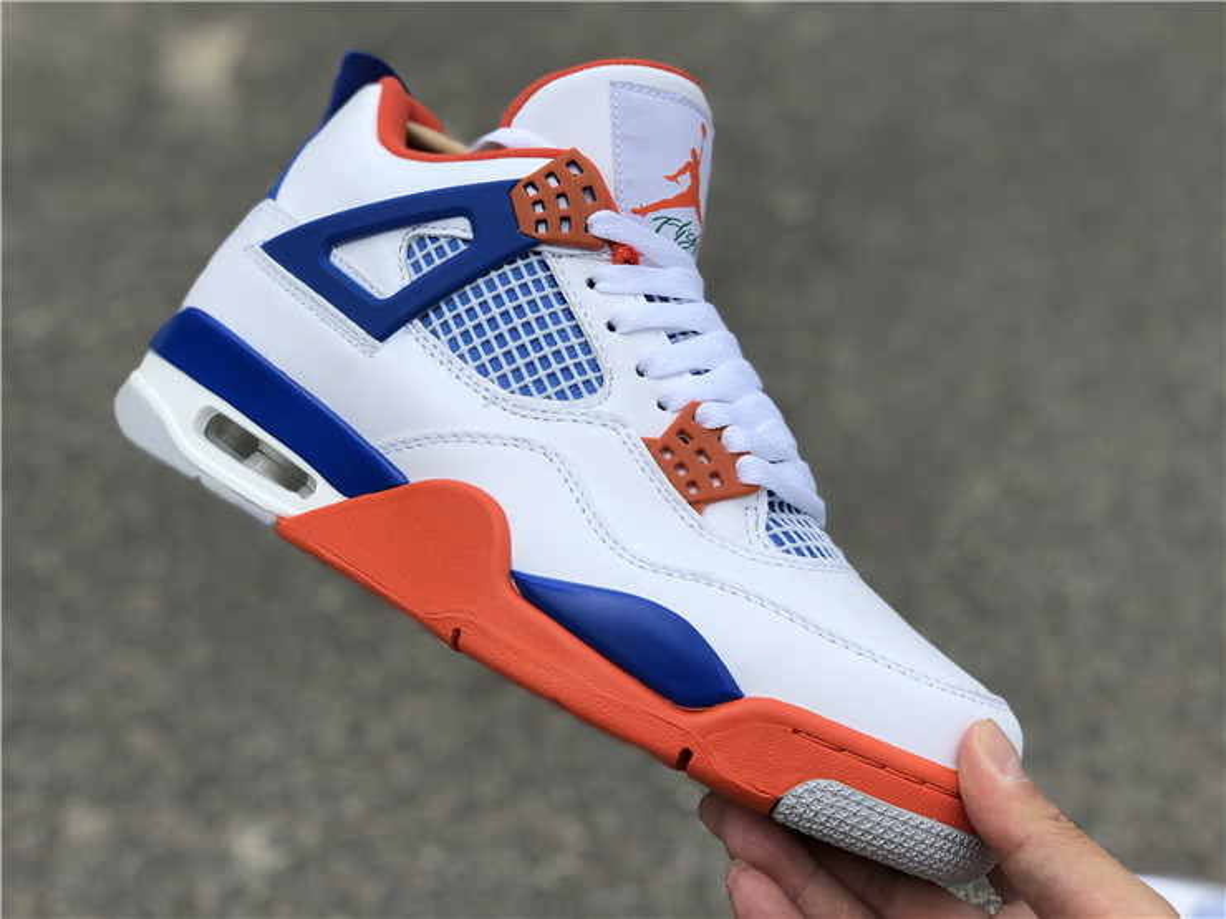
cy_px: 460
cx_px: 613
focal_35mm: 52
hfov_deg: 36.8
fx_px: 1842
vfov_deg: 28.0
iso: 16
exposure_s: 1/1297
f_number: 2.4
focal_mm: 6
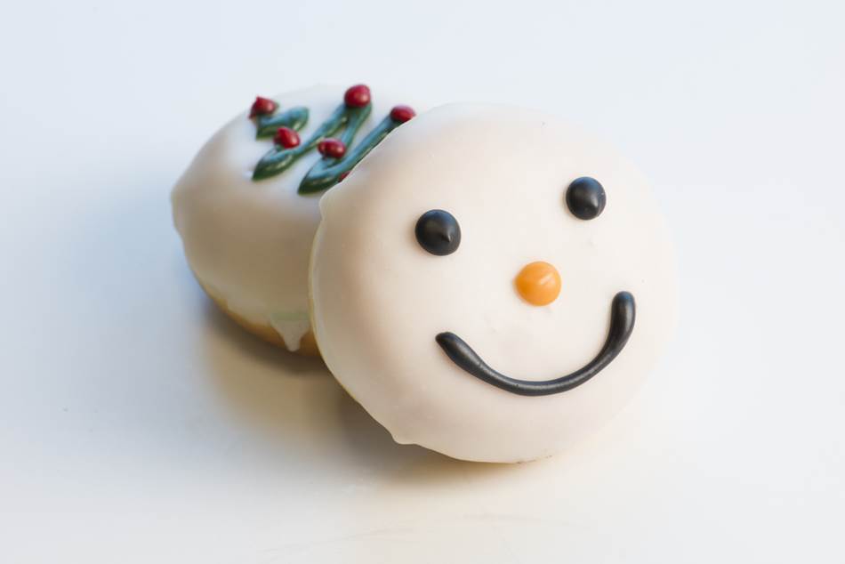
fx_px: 2465
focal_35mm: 105
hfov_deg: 19.5
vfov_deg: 13.1
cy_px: 282
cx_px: 422
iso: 500
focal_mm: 105
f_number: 14
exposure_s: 1/30
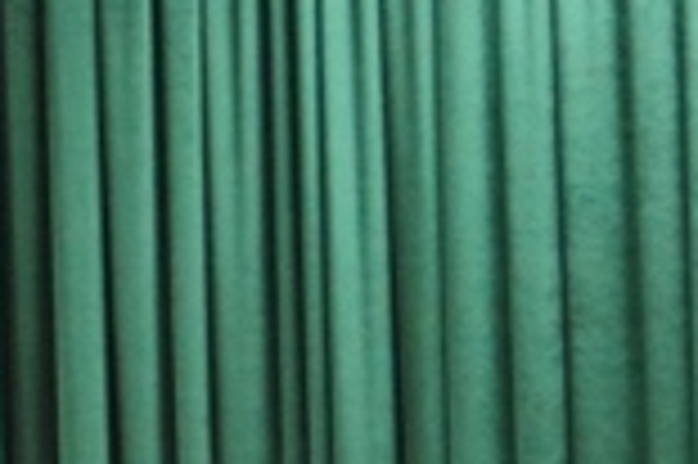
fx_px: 5404
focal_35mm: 279
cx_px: -563
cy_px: 723
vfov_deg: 4.9
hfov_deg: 7.2
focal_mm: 36
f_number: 4.5
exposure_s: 1/80
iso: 6400
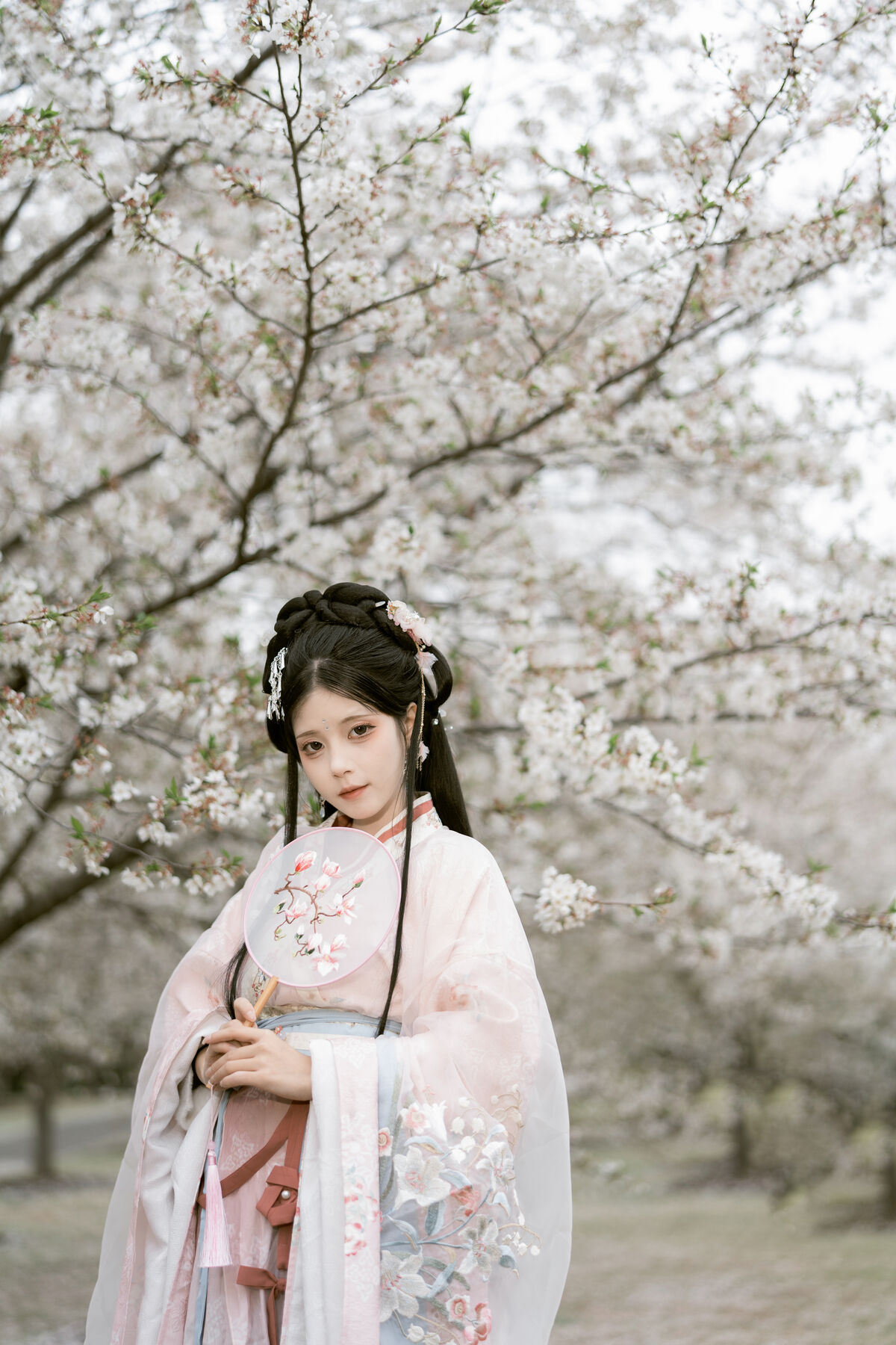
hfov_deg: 27.0
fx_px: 1867
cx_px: 448
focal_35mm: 50
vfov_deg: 39.6
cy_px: 672
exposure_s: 1/800
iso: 100
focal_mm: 50
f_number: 1.4
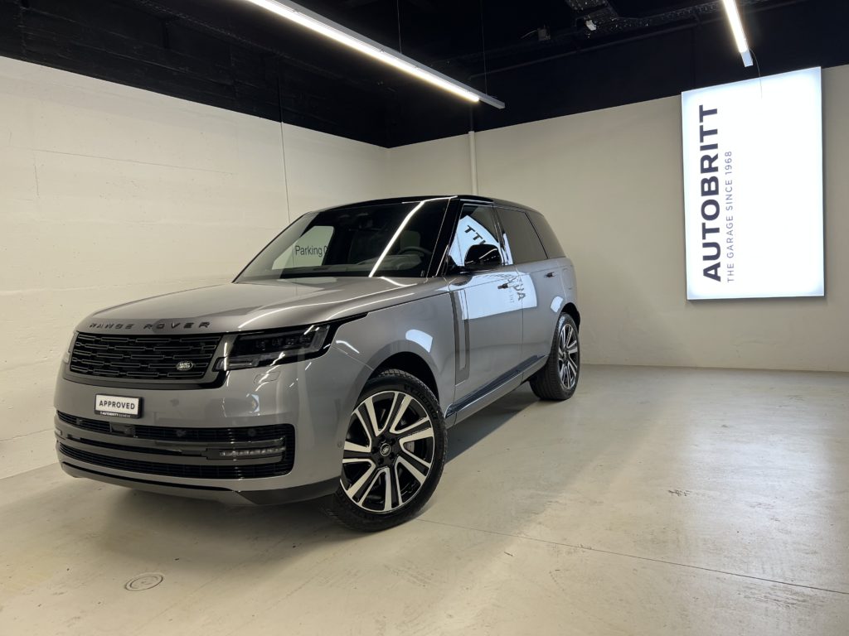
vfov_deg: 53.1
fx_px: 638
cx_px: 424
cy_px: 318
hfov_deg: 67.3
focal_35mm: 26
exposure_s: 1/100
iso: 64
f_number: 1.5
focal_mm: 5.7
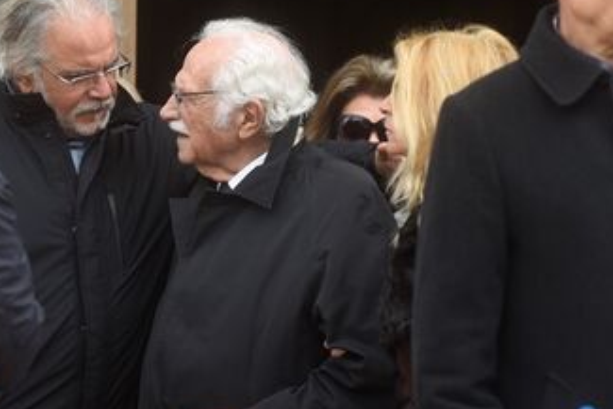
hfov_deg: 4.2
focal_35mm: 490
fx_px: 8347
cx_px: 224
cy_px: 291
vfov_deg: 2.8
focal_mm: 200
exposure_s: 1/640
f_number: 5.6
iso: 800
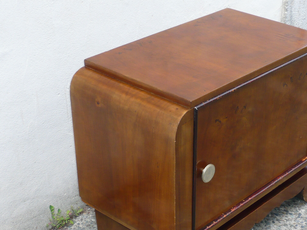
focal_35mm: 73
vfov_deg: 20.1
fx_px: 647
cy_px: 153
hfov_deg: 26.5
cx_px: 205
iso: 100
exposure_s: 1/200
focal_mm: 7.9
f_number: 3.7
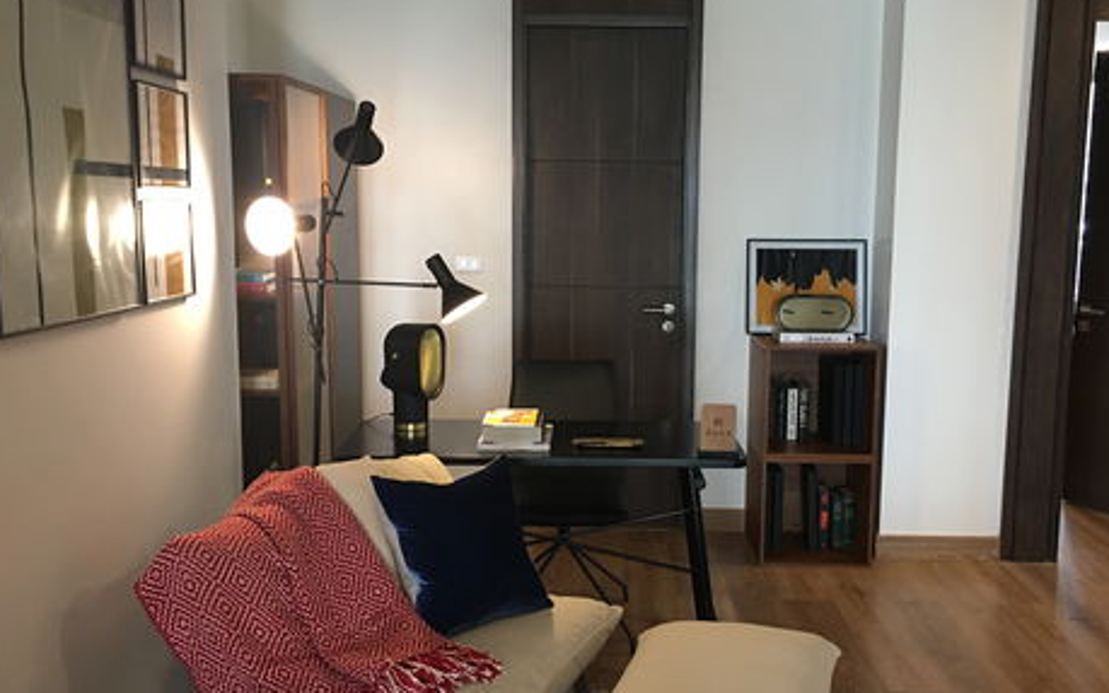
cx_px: 603
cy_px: 360
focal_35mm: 35
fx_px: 1058
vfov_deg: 36.3
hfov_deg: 55.2
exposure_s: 1/17
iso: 100
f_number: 2.2
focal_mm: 4.15
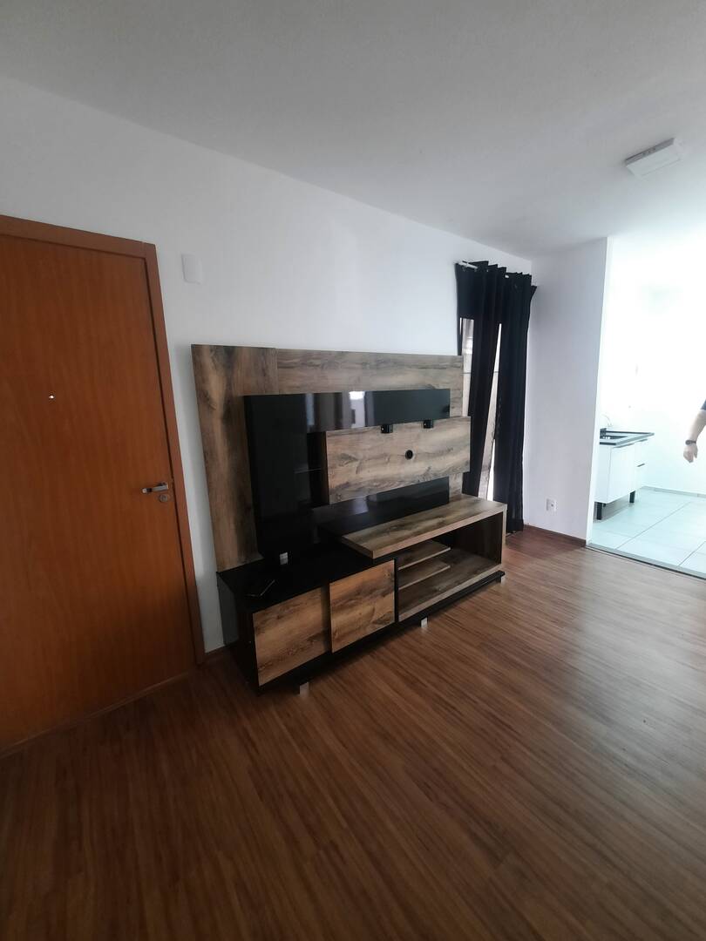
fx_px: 354
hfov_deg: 89.9
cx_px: 353
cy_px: 470
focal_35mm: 13
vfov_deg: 106.2
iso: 320
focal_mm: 1.74
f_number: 2.2
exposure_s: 1/24
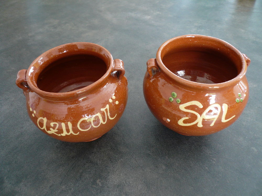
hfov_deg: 63.4
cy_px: 98
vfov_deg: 49.7
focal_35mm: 28
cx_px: 131
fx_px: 212
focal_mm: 4.6
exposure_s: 1/30
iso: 100
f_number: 2.8
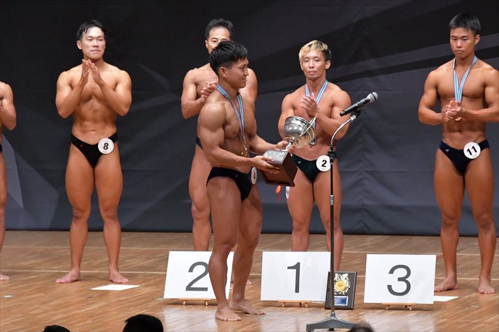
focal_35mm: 285
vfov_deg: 4.8
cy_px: 166
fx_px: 3949
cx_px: 250
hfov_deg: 7.2
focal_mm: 190
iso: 6400
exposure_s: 1/400
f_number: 5.6
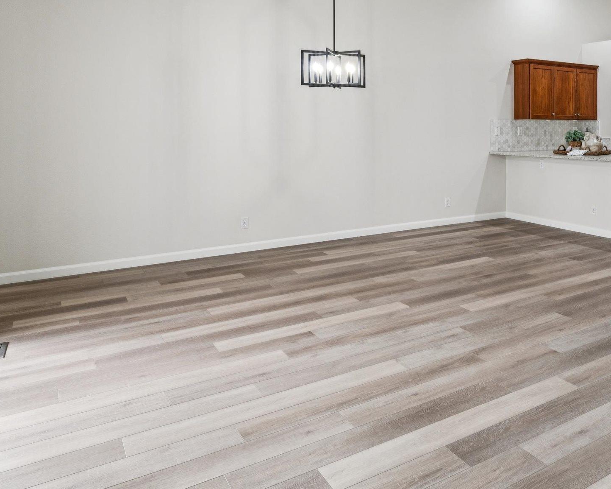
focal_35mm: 31
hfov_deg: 51.7
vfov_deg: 45.1
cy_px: 129
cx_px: 519
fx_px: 568
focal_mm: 15.7
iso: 400
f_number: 13
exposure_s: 1/6
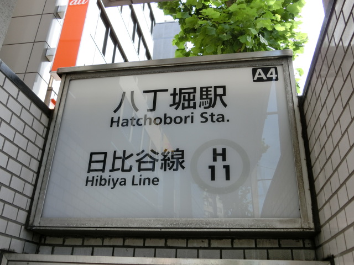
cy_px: 132
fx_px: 348
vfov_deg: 41.8
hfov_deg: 54.0
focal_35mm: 34
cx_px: 177
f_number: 3.9
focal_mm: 6
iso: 80
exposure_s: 1/125
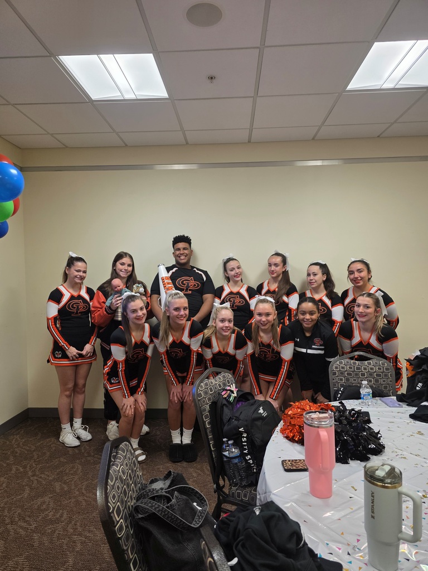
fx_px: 379
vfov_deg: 73.9
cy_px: 286
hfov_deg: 58.9
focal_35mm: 23
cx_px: 214
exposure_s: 1/120
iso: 250
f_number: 1.7
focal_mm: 6.3
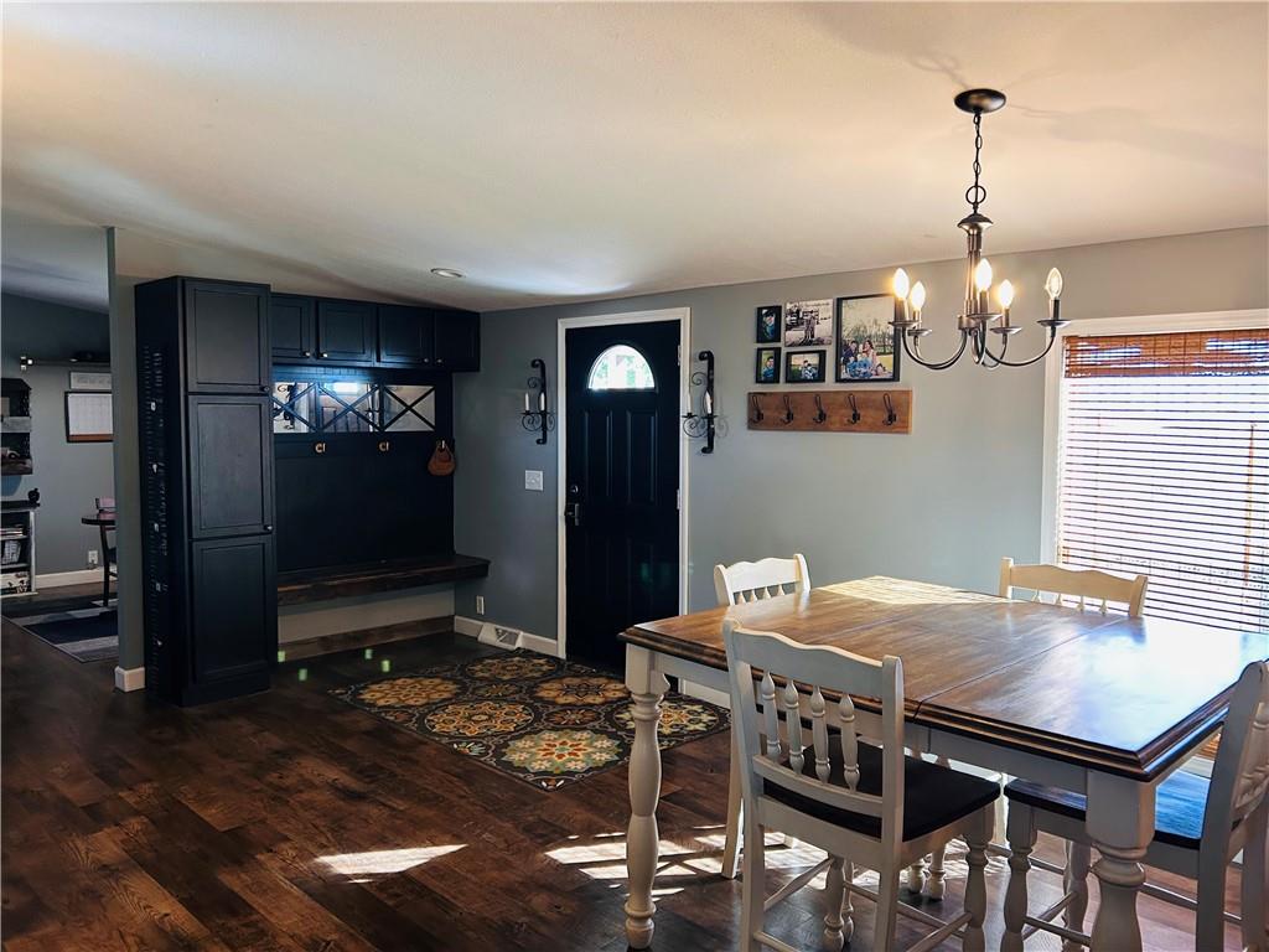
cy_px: 476
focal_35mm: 26
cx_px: 634
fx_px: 953
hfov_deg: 67.3
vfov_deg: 53.1
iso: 200
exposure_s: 1/60
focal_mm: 5.7
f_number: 1.5
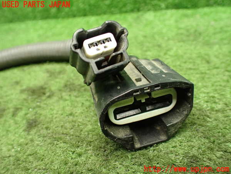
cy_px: 87
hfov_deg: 60.0
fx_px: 200
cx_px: 116
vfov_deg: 46.8
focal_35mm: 30
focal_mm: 5.4
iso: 800
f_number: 2.3
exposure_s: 1/60
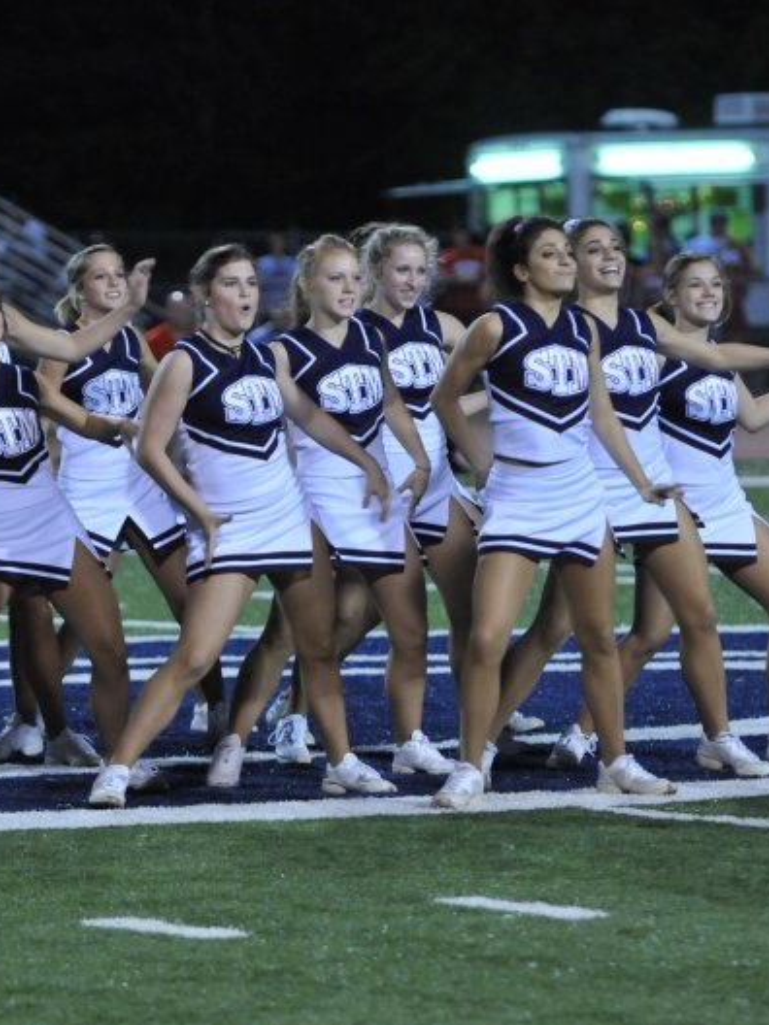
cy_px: 513
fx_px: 8730
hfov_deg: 5.0
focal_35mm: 295
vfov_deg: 6.7
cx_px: 159
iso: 1600
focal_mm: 135
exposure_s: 1/250
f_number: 2.8
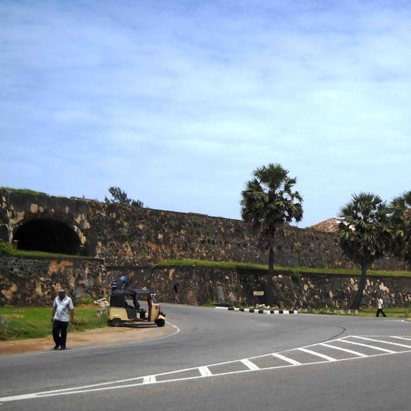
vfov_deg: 21.1
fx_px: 1101
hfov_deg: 21.1
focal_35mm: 82
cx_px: 271
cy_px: 207
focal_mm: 3.81
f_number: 2.2
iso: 50
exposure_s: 1/2000
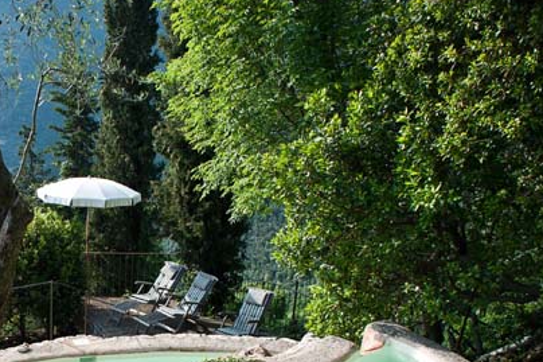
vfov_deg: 27.7
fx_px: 709
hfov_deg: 39.0
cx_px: 55
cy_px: 320
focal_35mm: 47
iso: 200
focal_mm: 20
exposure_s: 1/250
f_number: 8
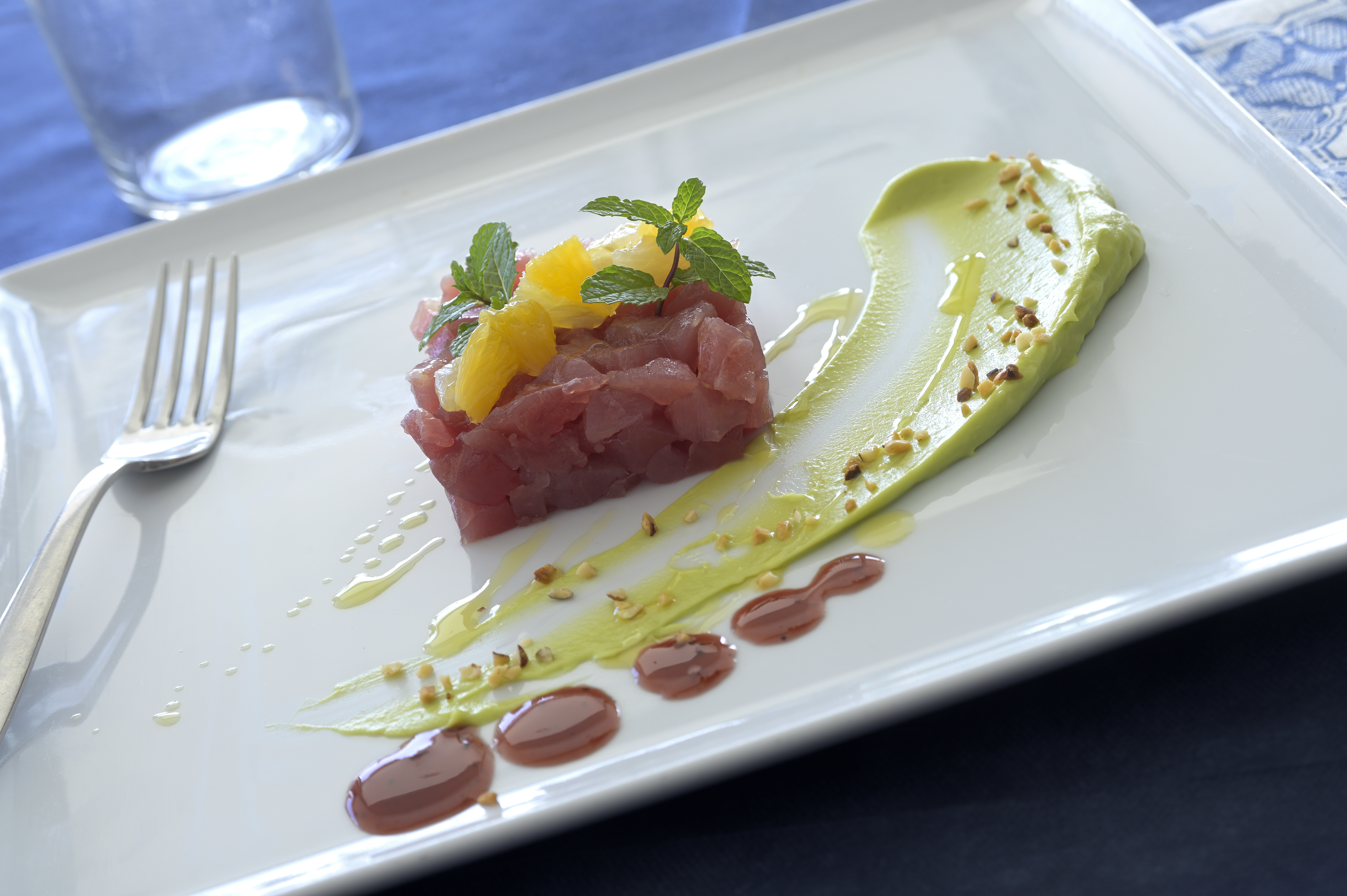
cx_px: 674
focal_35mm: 80
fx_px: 2991
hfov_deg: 25.4
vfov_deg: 17.0
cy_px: 448
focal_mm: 80
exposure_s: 1/8
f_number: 11
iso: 100
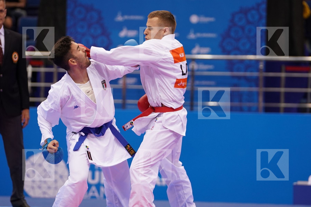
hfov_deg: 8.5
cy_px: 104
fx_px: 2099
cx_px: 156
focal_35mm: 243
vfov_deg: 5.7
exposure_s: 1/1000
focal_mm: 162
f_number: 2.8
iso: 1250
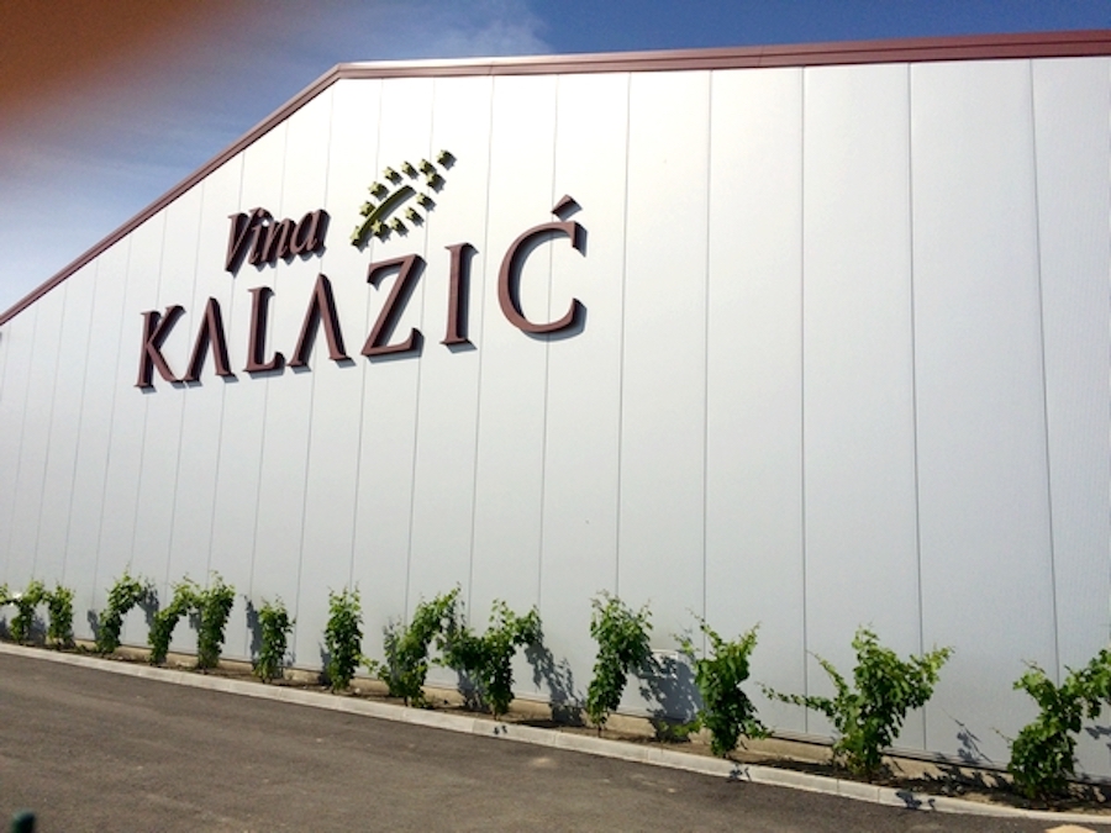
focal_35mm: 29
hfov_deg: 61.7
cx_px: 556
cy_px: 416
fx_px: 931
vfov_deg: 48.2
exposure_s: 1/6849
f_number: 2.2
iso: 32
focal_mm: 4.15
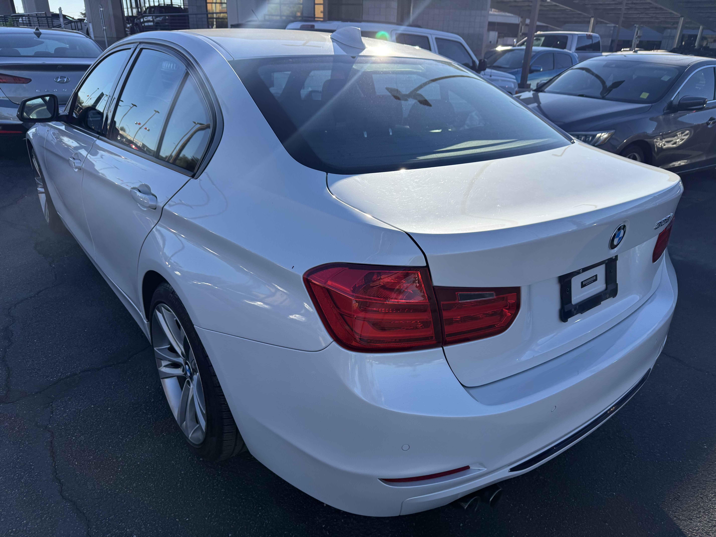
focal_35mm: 24
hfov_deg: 71.6
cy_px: 268
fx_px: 496
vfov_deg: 56.8
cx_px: 358
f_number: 1.78
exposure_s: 1/3425
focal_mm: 6.76
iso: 100
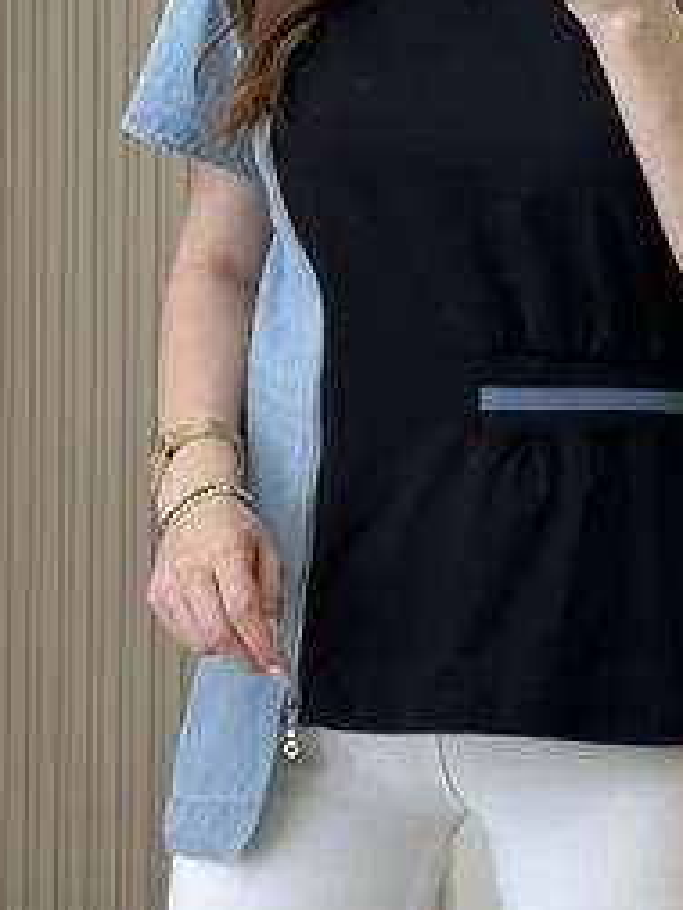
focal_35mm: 101
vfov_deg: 19.3
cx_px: 492
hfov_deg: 14.6
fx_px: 2655
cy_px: 254
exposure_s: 1/422
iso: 80
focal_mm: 6.86
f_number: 1.78
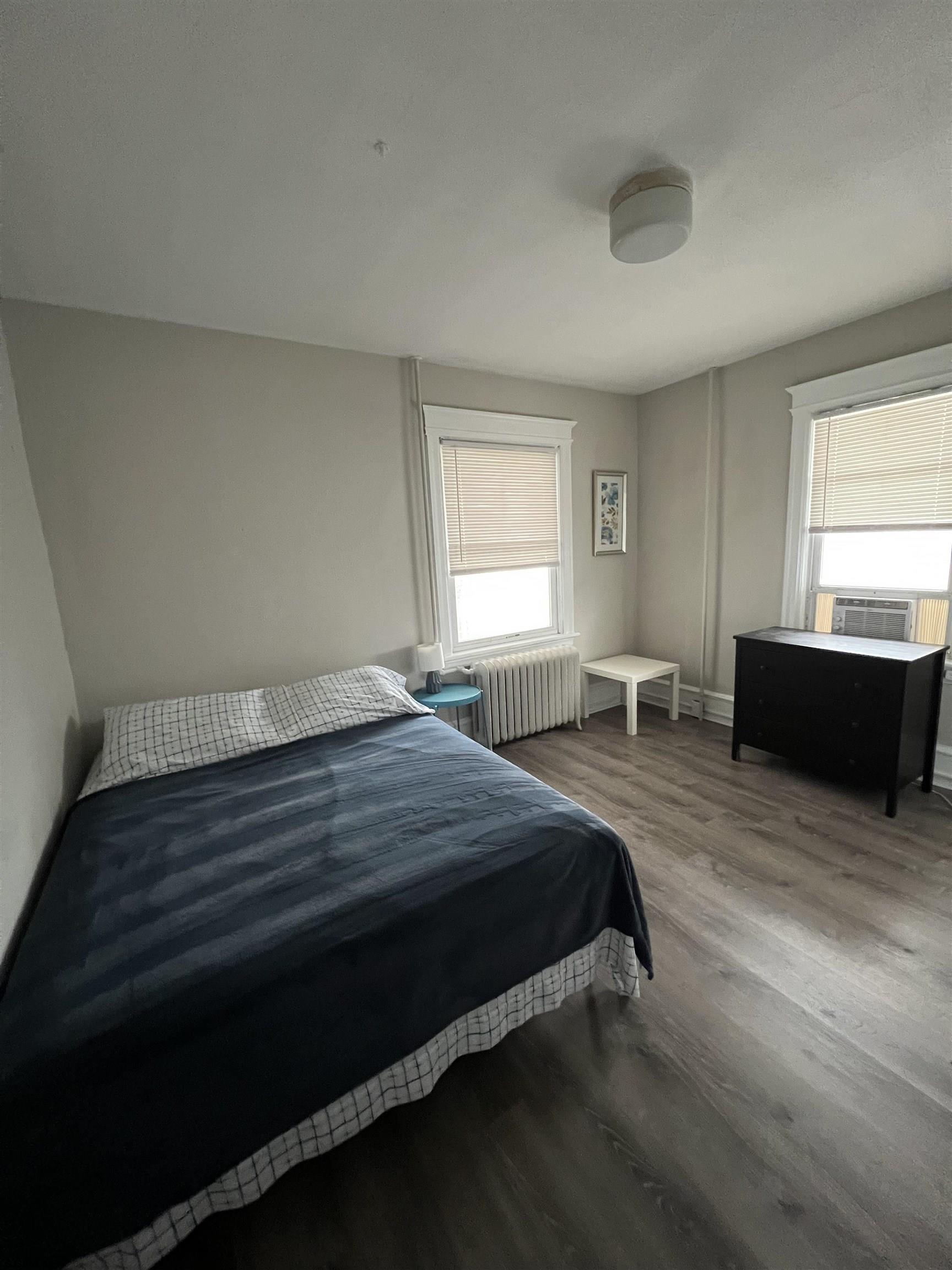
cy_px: 635
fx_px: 477
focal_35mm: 13
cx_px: 476
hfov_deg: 89.9
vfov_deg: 106.2
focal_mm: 1.57
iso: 500
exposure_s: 1/60
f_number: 1.8
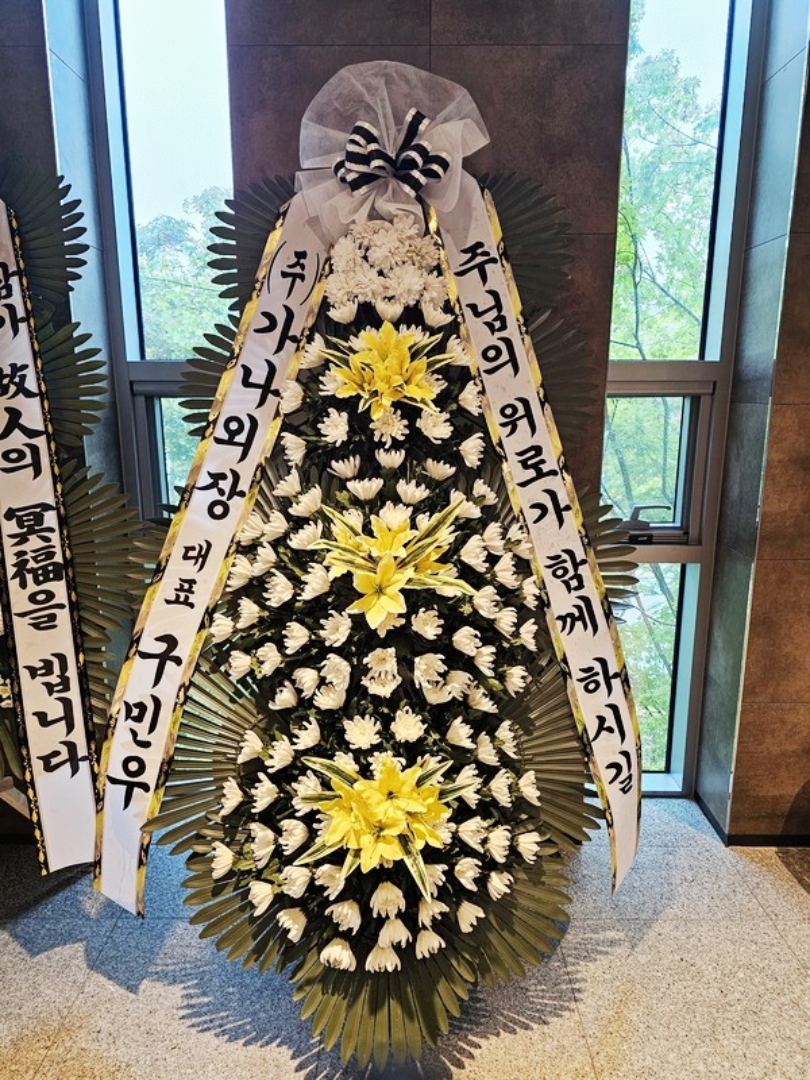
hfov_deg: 58.9
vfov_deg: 73.9
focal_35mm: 23
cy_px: 540
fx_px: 718
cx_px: 405
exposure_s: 1/120
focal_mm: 6.3
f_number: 1.7
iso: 320
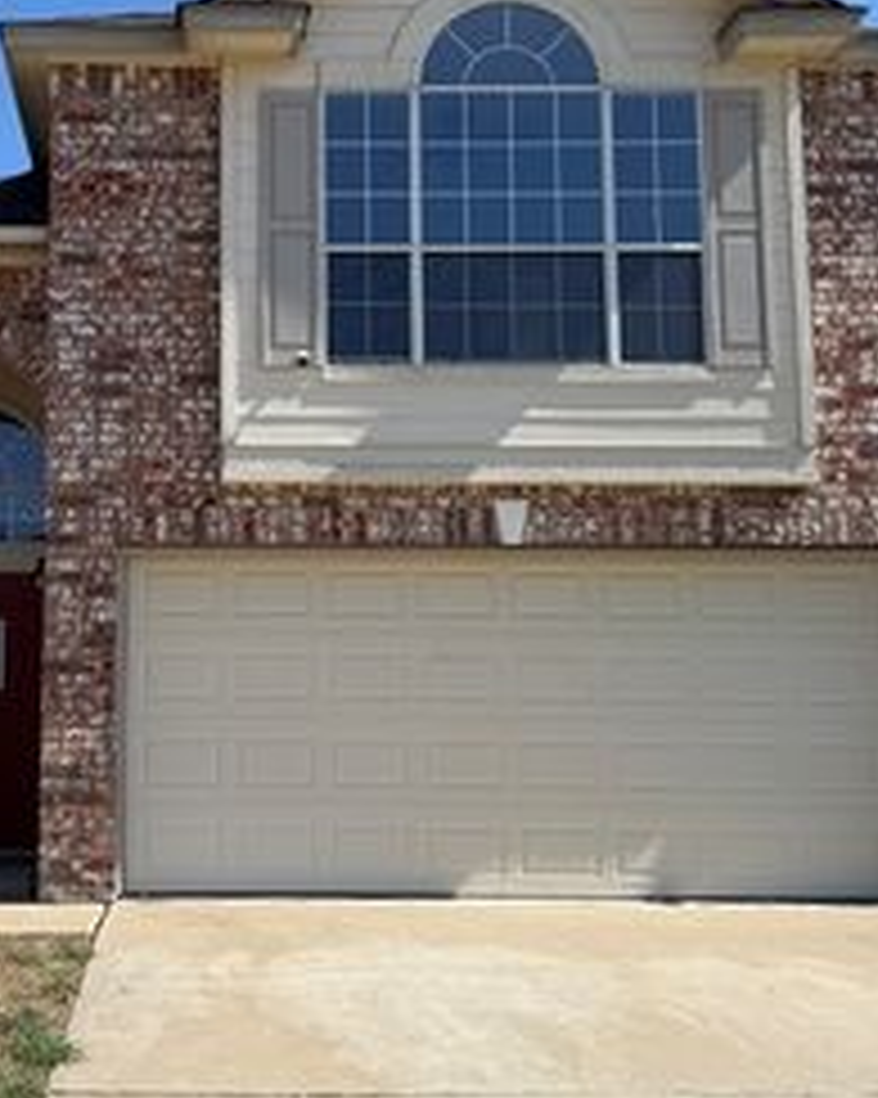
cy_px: 511
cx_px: 207
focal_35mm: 48
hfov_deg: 30.8
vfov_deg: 38.8
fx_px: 1560
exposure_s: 1/5319
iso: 80
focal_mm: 6.76
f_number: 1.78
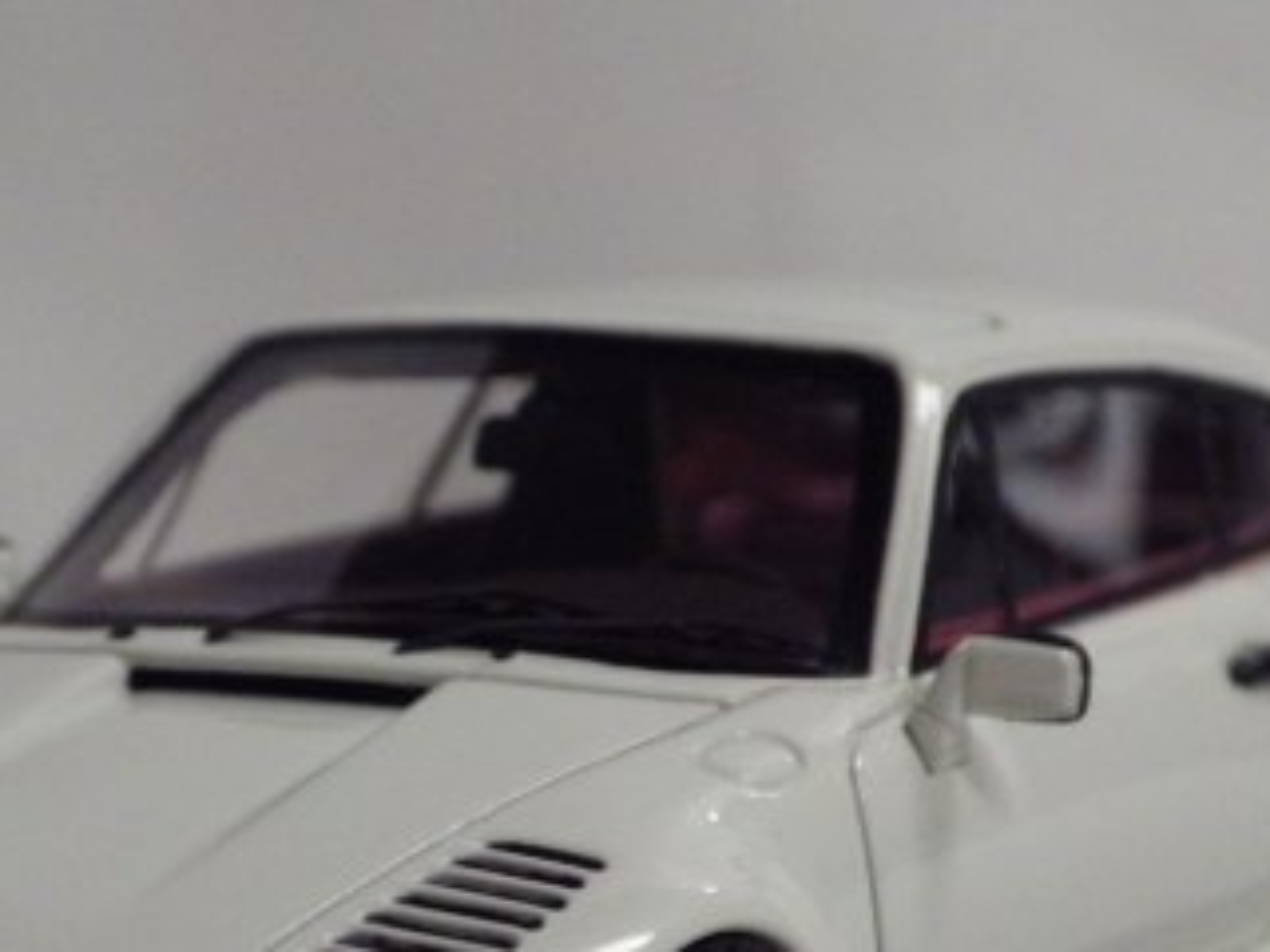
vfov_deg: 7.2
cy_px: 825
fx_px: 7558
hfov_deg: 9.6
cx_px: 496
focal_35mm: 206
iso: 500
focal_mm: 18.4
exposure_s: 1/60
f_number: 4.6
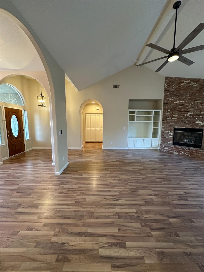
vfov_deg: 102.1
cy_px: 136
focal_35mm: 14
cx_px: 102
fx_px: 110
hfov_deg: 85.7
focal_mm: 2.22
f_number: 2.2
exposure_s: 1/60
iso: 320
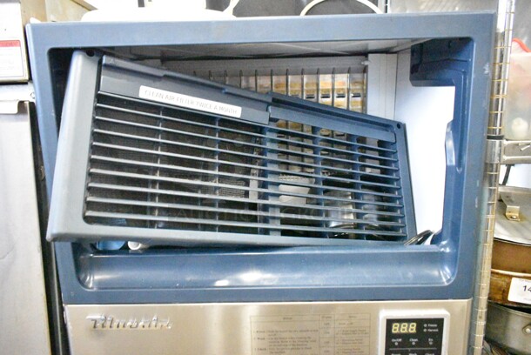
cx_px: 266
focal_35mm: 27
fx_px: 399
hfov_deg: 67.3
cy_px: 178
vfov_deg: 48.0
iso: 25600
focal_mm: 18
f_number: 4
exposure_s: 1/250
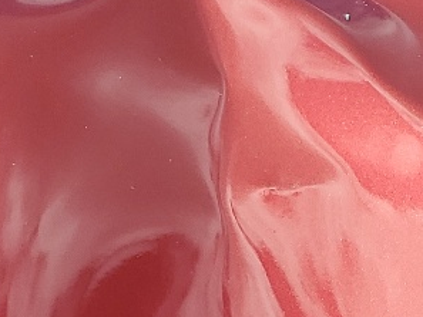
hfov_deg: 14.1
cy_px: 341
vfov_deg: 10.5
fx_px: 1711
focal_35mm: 140
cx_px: 289
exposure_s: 1/3333
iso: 50
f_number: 1.5
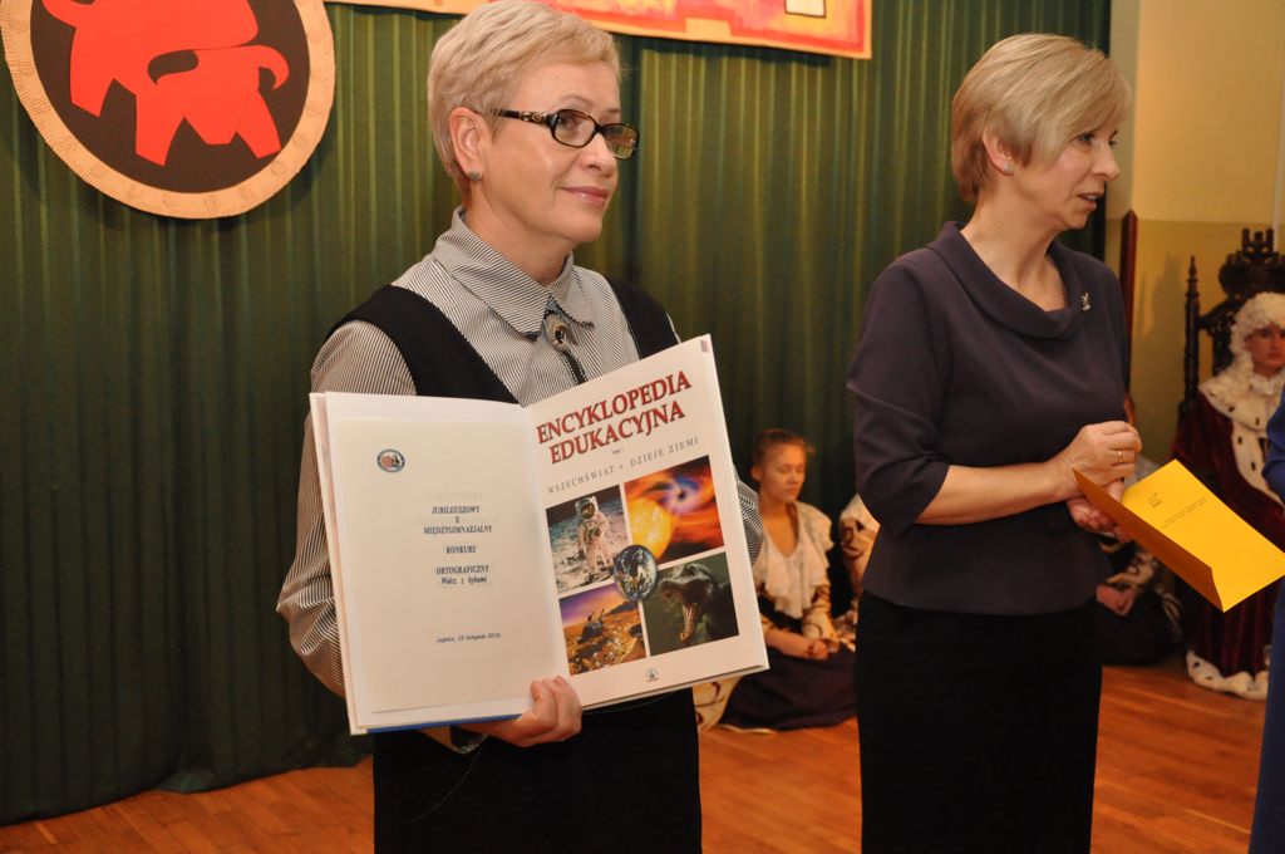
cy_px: 427
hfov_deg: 43.7
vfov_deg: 29.8
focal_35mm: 45
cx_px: 642
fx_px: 1604
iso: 2000
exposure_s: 1/250
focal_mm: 30
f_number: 4.5
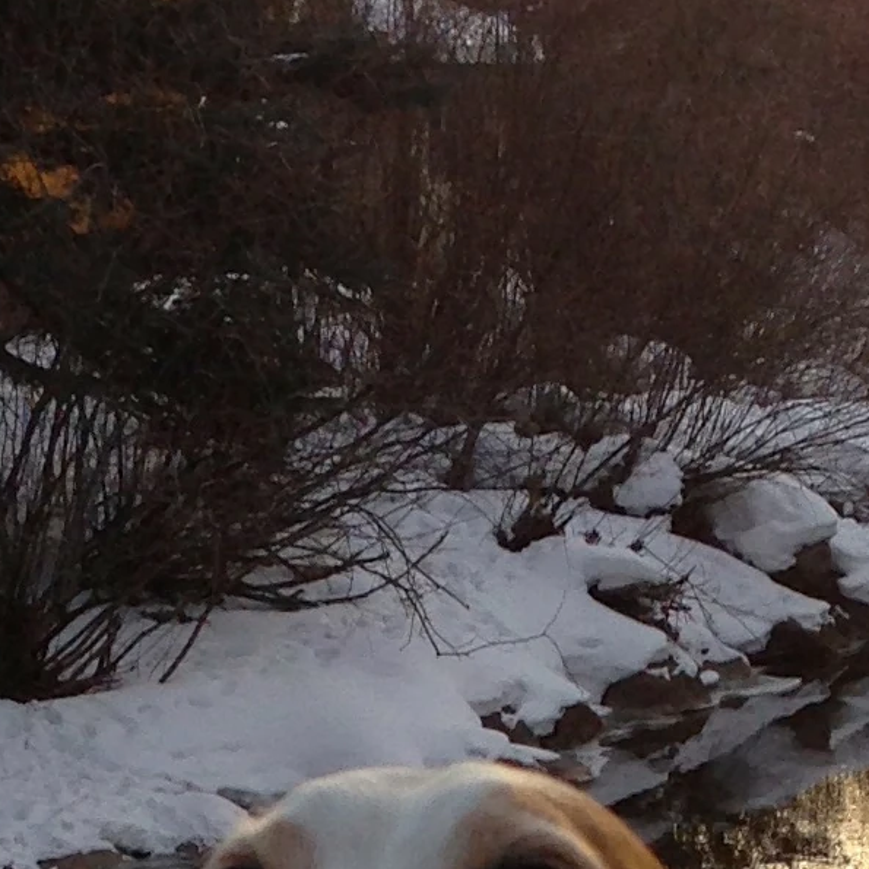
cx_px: 574
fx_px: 4544
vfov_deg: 10.4
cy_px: 1478
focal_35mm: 160
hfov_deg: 10.9
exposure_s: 1/120
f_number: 2.4
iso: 50
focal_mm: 4.13
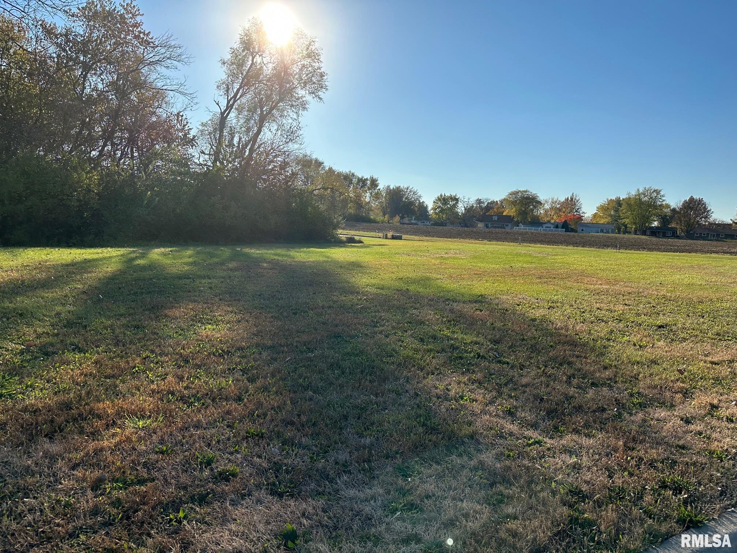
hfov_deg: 71.6
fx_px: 511
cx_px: 368
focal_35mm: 24
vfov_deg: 56.8
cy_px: 276
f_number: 1.78
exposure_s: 1/7576
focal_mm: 6.86
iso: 80
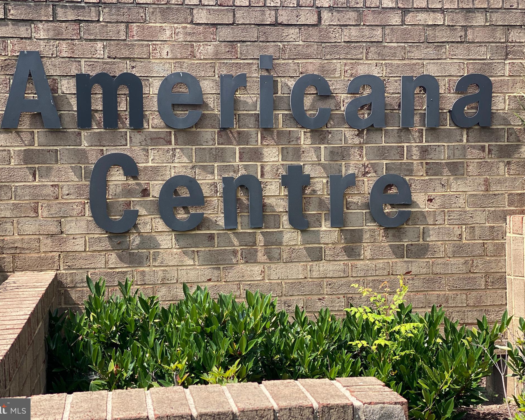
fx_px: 855
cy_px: 208
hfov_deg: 34.1
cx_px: 246
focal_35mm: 55
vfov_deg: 27.6
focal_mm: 6
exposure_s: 1/545
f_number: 2
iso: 20
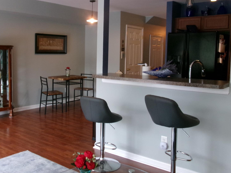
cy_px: 68
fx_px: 260
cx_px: 89
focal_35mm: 39
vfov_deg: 36.7
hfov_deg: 47.5
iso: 320
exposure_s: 1/34
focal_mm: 5.1
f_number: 3.9
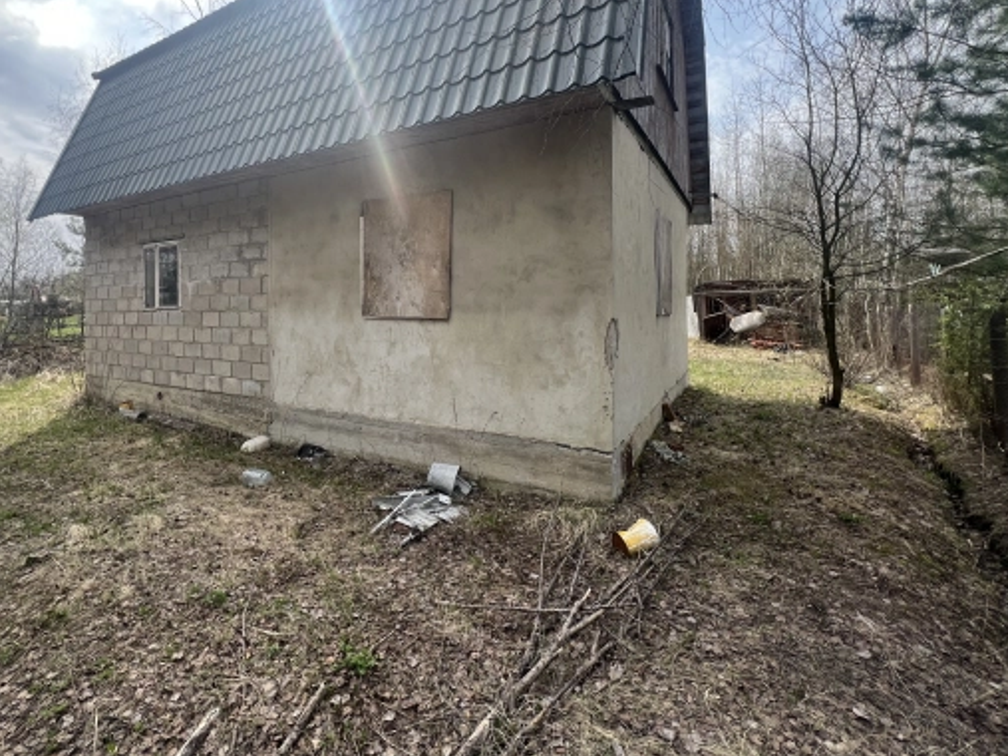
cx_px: 457
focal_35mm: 16
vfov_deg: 77.1
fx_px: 466
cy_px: 300
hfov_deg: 94.2
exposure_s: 1/592
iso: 32
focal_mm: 1.57
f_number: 1.8
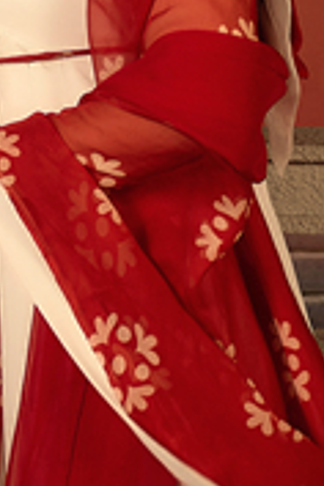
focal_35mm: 339
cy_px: -206
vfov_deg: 6.0
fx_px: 4576
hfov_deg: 4.1
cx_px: 298
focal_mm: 50
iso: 125
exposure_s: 1/100
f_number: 2.8
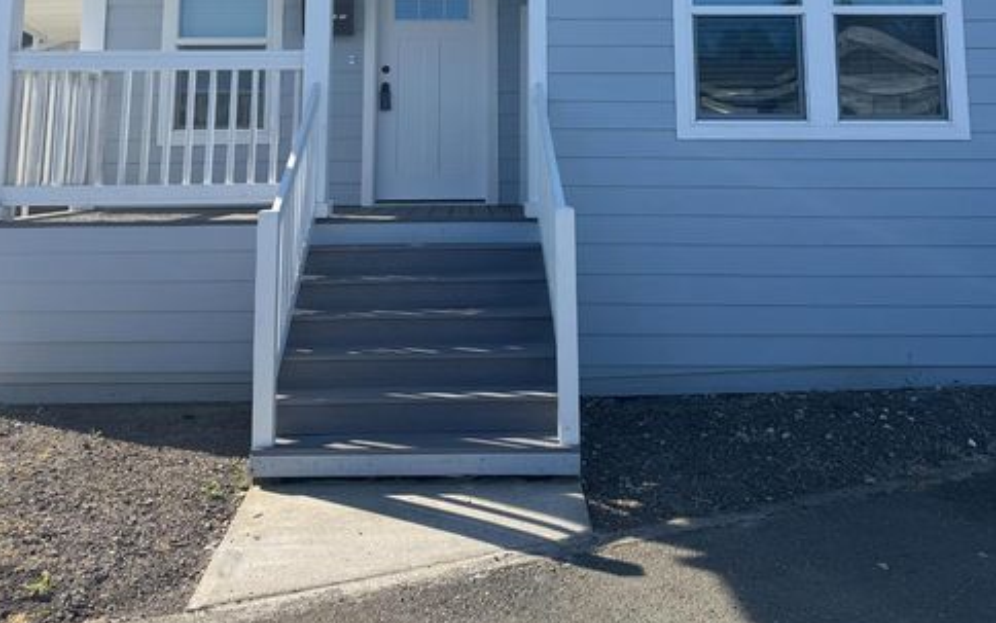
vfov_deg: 33.7
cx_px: 498
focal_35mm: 35
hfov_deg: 55.3
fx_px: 950
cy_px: 25
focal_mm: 6.76
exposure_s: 1/2710
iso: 80
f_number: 1.78
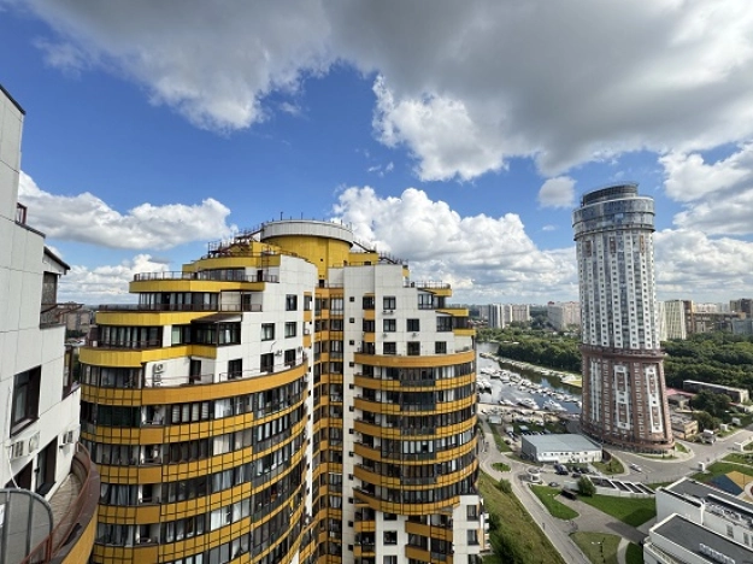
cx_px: 376
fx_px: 304
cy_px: 282
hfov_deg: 102.1
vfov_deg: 85.6
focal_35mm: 14
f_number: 2.2
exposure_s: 1/1078
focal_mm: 2.22
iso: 50
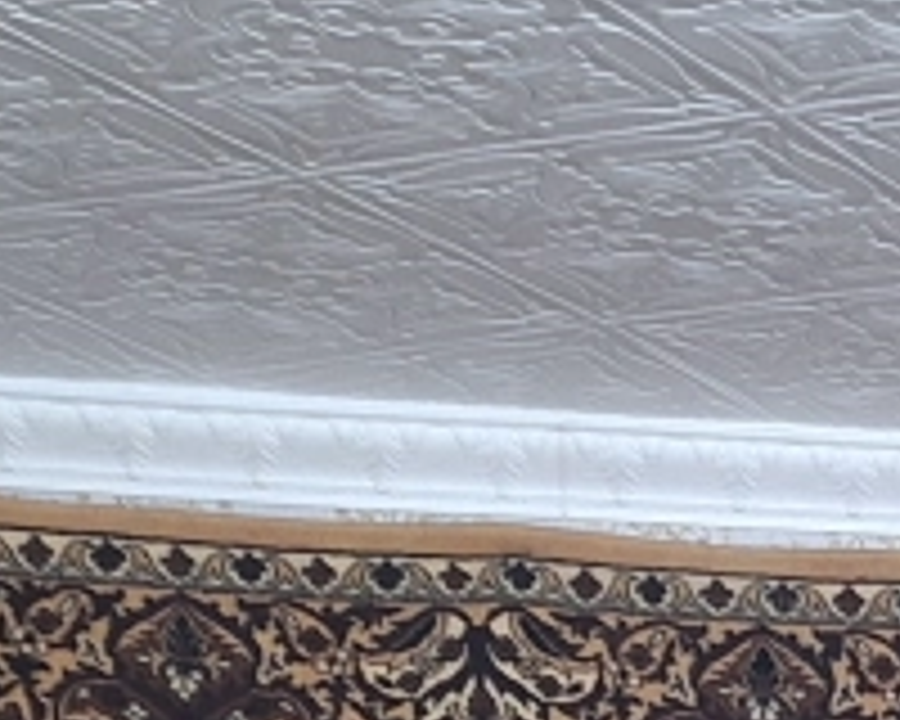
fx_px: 3756
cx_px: 1710
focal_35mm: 141
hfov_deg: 12.3
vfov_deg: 9.7
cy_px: 1708
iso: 250
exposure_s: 1/33
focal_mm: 5.54
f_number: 1.8
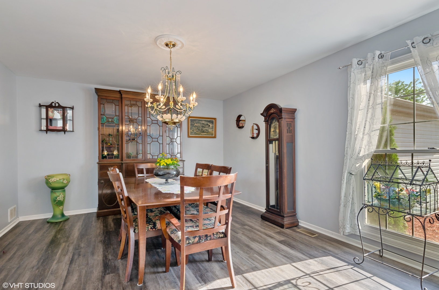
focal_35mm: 16
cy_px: 145
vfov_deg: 71.8
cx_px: 220
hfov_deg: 95.1
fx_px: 201
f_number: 9
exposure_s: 1/5
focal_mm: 11
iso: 200
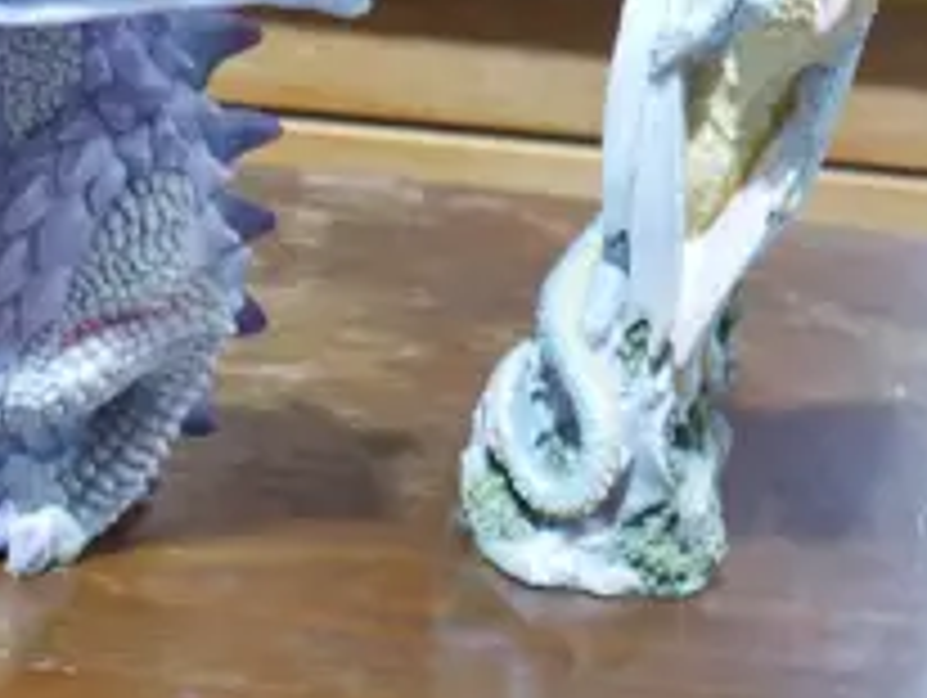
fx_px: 3727
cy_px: 1511
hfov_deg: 13.6
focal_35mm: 139
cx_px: -333
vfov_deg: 9.8
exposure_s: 1/60
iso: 800
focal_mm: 14
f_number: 3.5
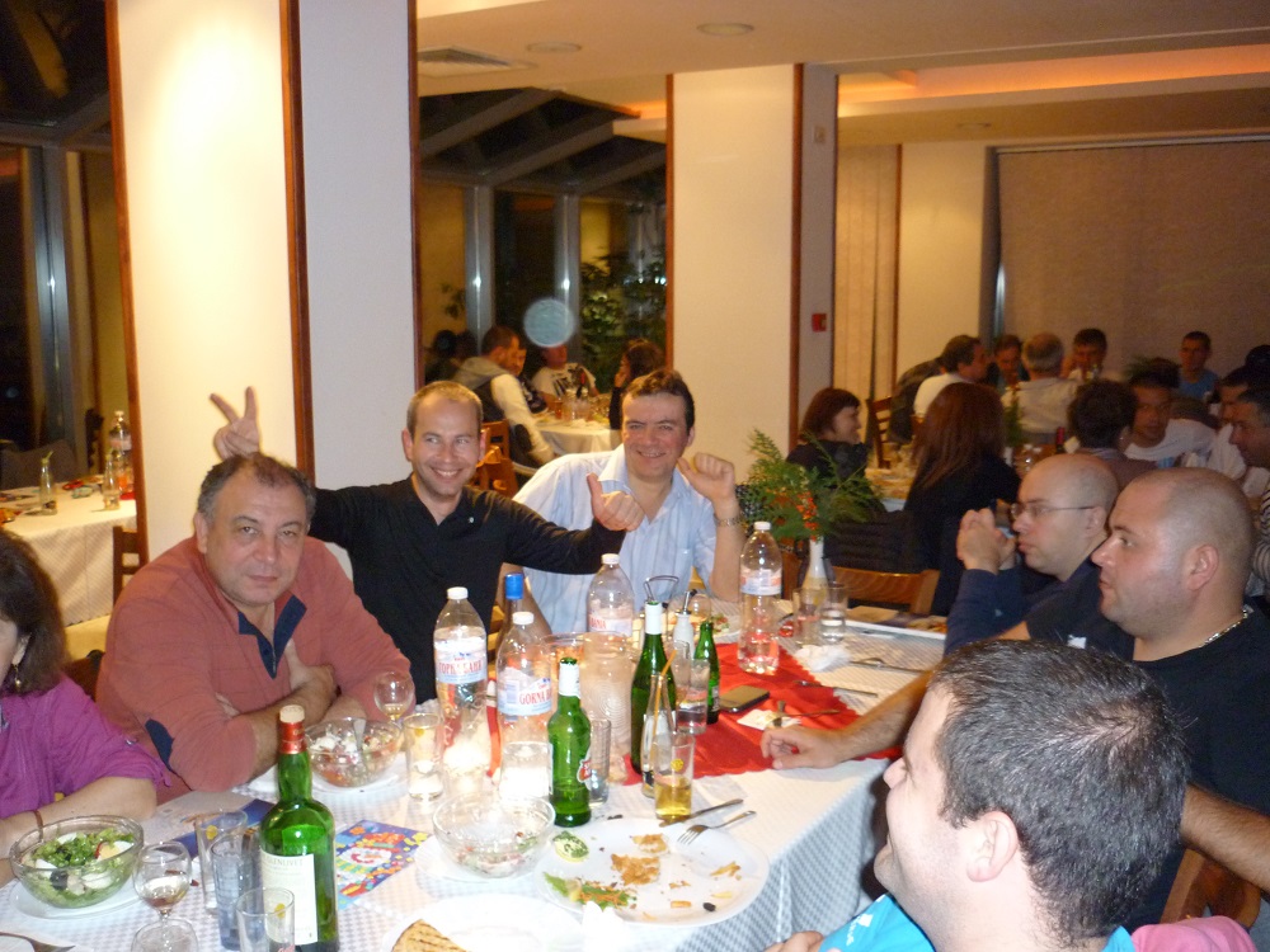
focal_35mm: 33
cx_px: 635
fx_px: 1211
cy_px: 476
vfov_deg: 42.9
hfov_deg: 55.4
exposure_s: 1/8
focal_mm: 5.5
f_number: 2.8
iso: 400
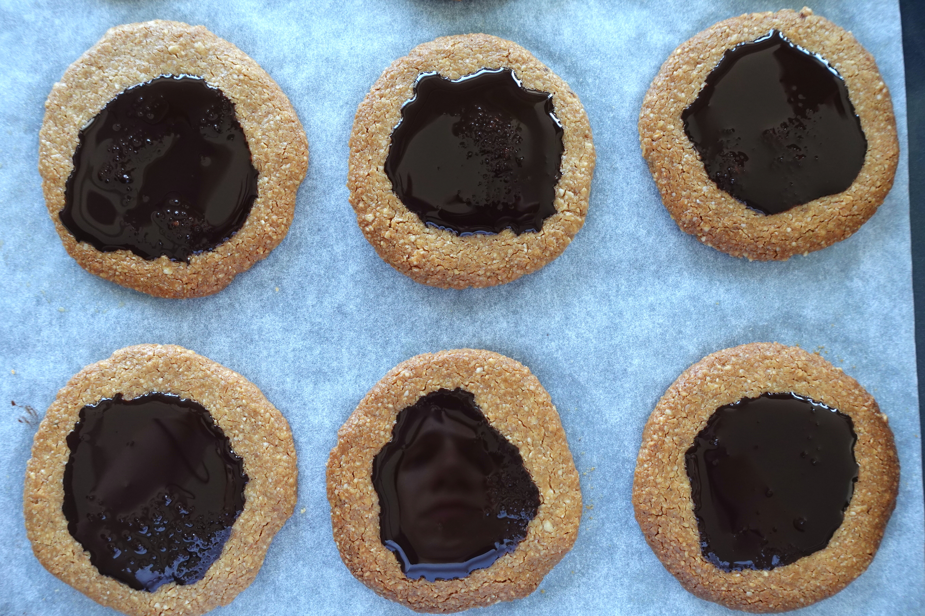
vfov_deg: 37.9
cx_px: 462
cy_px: 308
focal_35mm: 35
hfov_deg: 54.4
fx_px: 899
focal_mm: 13.4
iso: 400
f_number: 3.5
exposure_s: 1/80
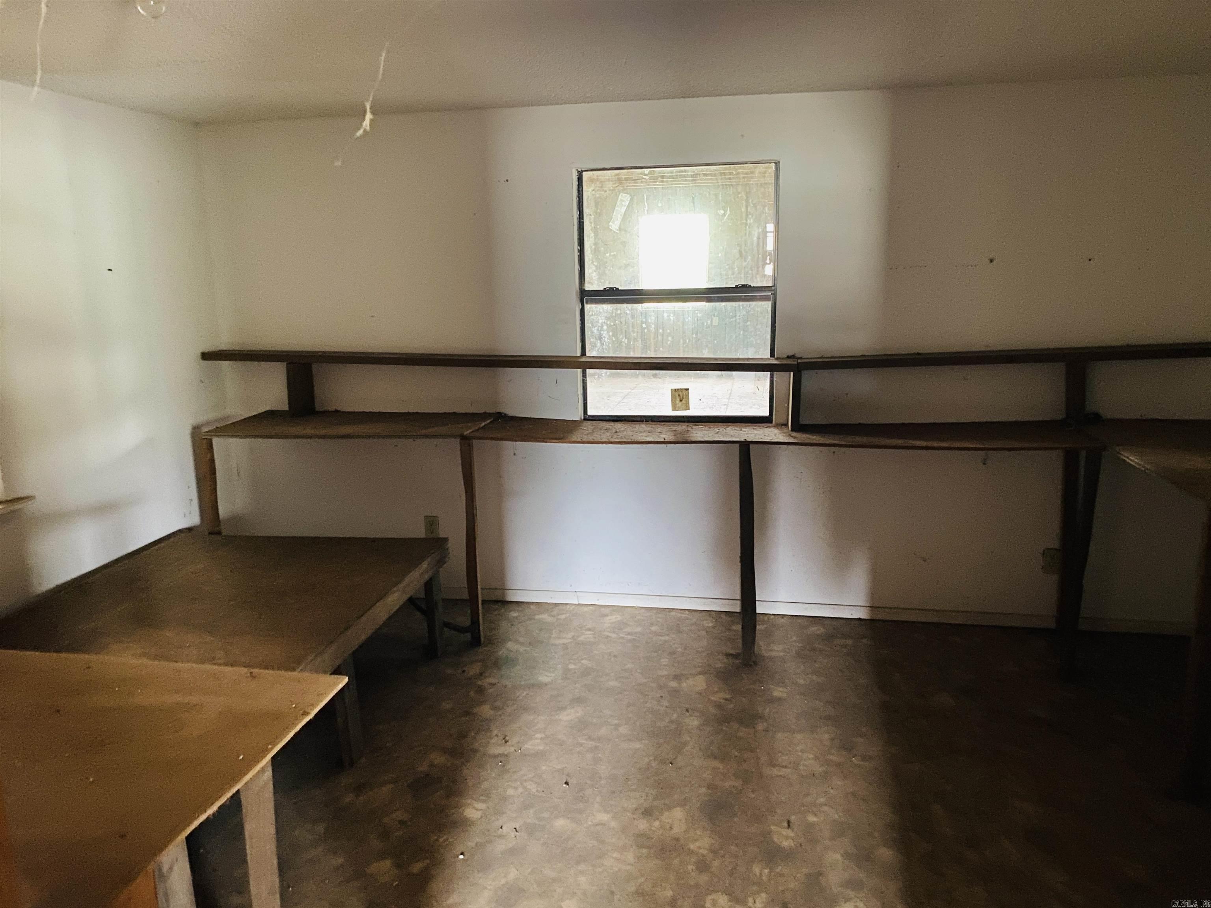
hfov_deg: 67.3
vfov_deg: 53.1
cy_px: 454
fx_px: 910
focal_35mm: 26
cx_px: 606
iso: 500
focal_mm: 4.25
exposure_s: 1/11
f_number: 1.8
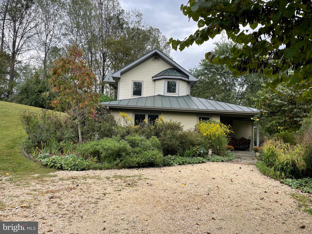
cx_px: 156
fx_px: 234
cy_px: 117
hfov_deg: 67.3
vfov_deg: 53.1
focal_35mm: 26
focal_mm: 4.2
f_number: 1.6
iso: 32
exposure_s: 1/849
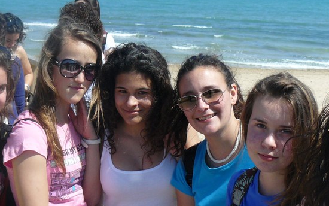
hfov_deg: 28.8
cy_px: 84
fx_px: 637
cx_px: 115
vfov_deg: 18.3
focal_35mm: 71
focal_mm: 6
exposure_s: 1/1000
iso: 100
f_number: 3.2
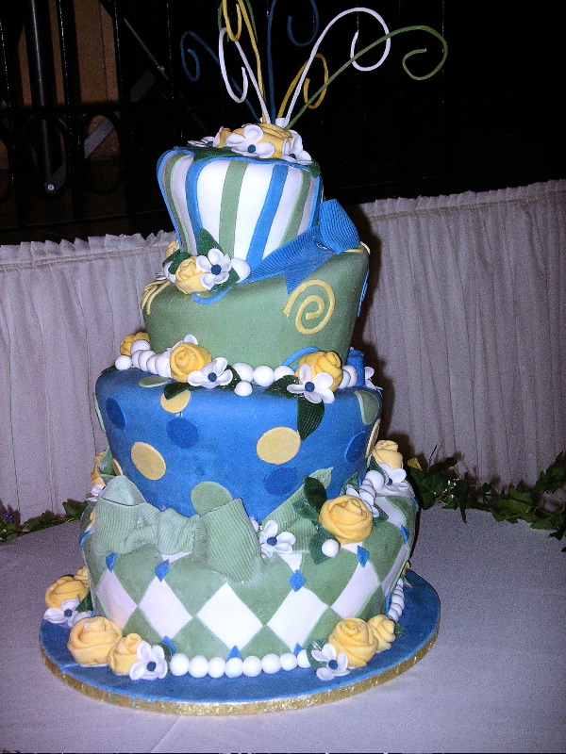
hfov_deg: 20.4
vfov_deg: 27.0
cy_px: 377
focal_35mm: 72
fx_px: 1570
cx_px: 283
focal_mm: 14.9
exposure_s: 1/54
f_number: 3.5
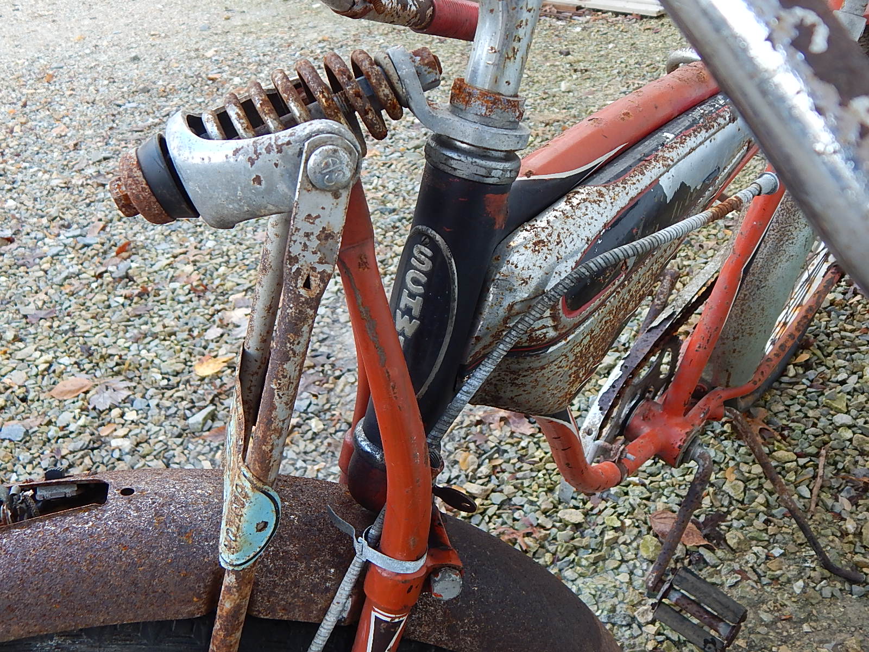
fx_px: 778
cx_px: 434
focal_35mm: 31
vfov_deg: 45.4
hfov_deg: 58.4
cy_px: 326
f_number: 3.2
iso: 125
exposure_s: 1/100
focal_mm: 5.6
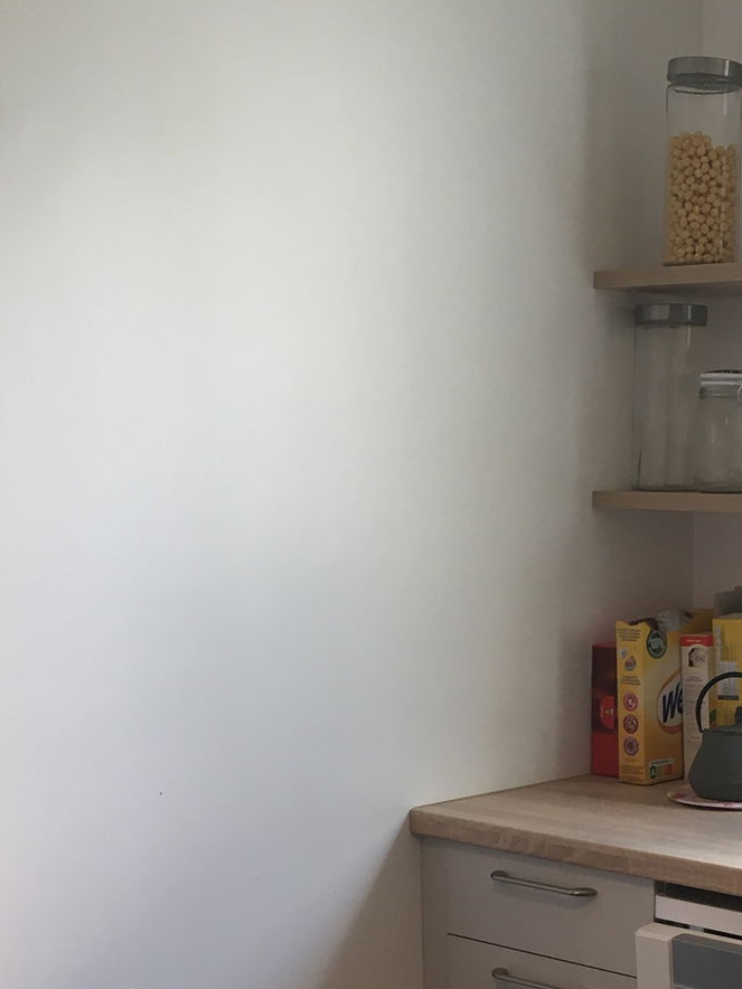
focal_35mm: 70
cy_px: 888
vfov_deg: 26.8
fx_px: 2001
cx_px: 543
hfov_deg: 20.9
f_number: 2.2
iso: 25
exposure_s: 1/33
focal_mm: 4.15
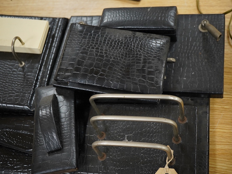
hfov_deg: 38.9
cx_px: 122
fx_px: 328
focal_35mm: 49
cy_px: 87
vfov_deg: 29.7
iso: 1250
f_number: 6.3
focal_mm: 30
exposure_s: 1/125
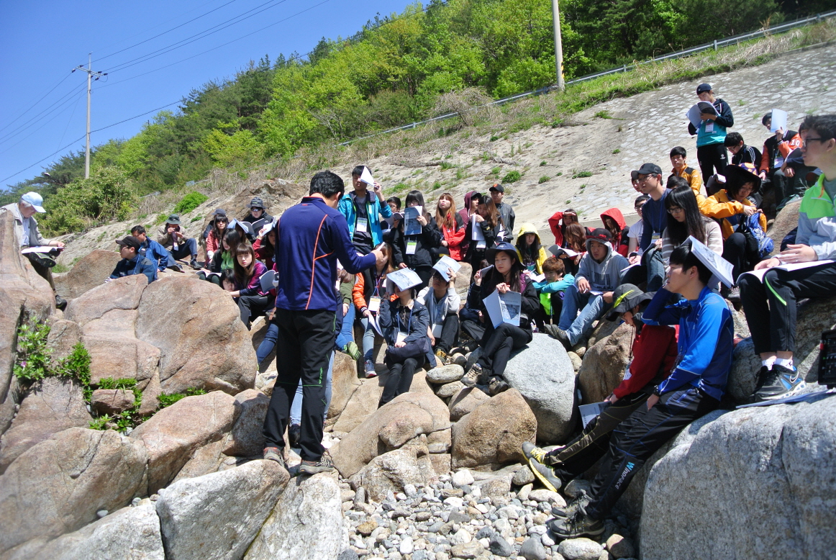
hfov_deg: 67.3
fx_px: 628
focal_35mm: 27
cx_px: 418
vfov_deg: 48.1
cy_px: 280
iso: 100
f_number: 4.5
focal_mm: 10
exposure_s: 1/640
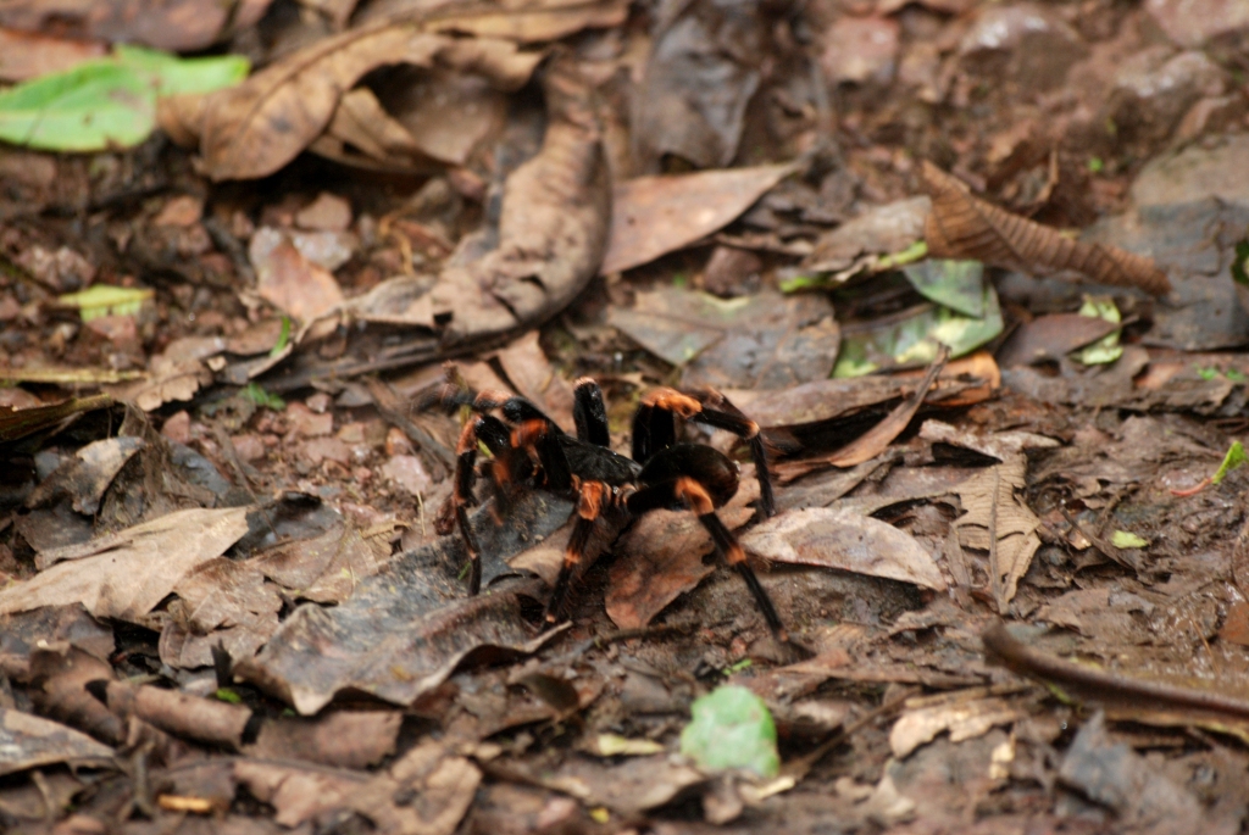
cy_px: 418
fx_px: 11460
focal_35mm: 330
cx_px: 624
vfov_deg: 4.2
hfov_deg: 6.2
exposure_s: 1/60
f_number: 5.3
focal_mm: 220
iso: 400
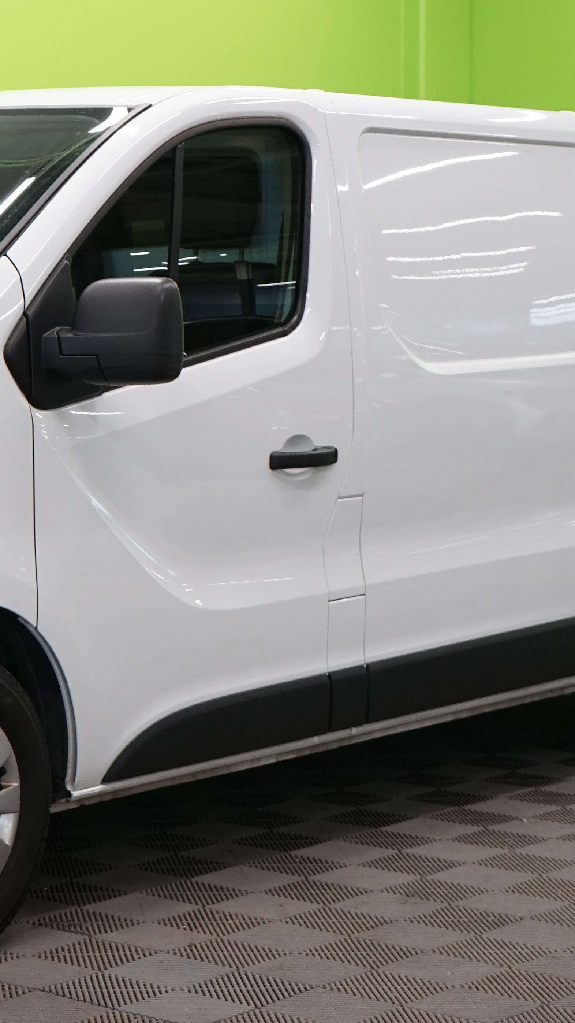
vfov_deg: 23.5
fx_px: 2440
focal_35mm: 90
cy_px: 325
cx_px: -29
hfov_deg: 13.2
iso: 640
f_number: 6.3
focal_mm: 40
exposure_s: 1/50
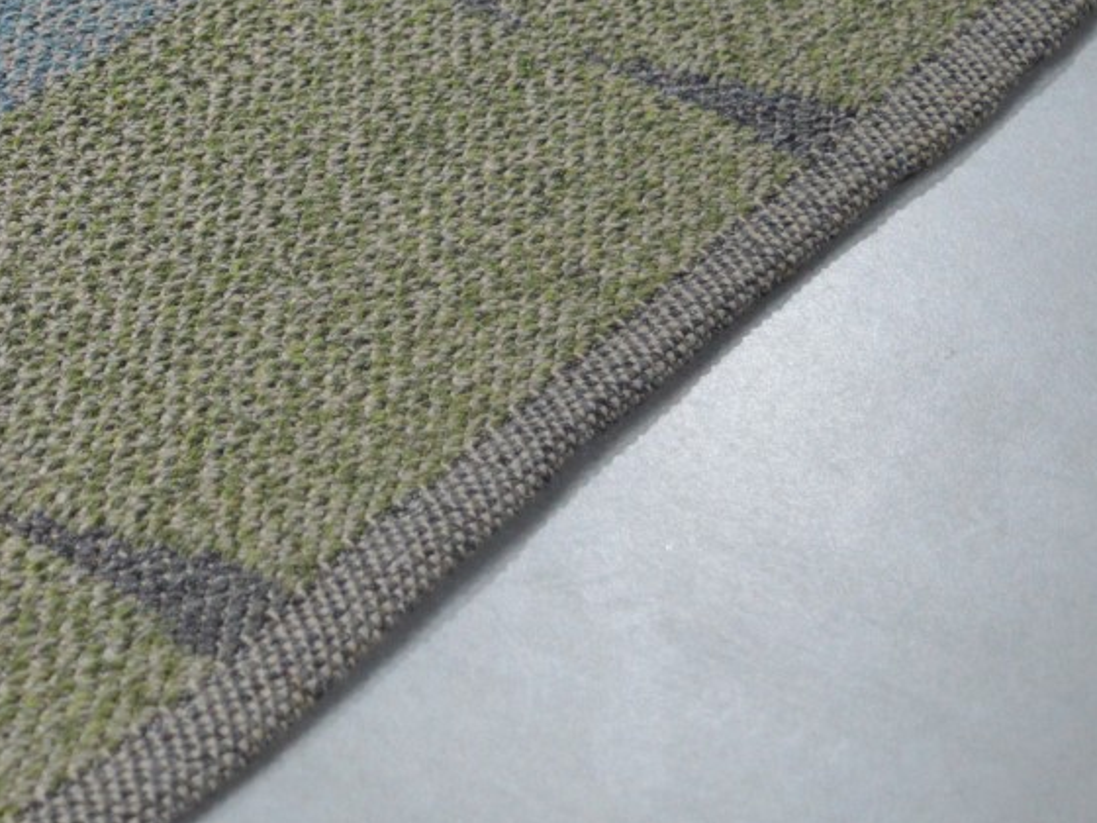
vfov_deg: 14.0
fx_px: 3308
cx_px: -239
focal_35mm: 104
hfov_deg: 17.9
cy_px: 73
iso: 1100
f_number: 4
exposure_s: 1/60
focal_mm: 25
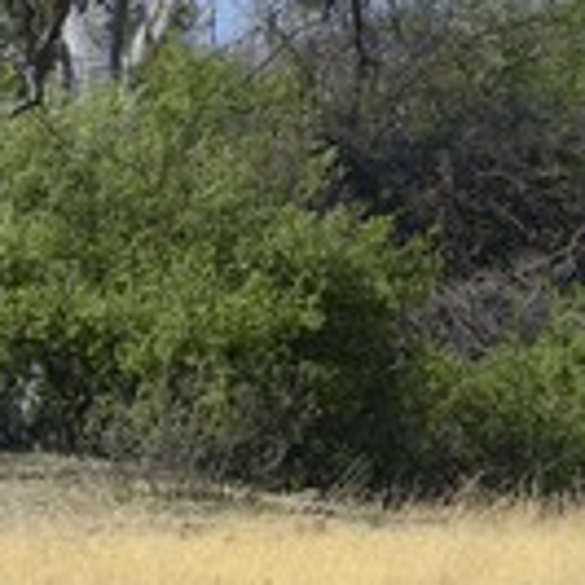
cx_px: 224
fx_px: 14340
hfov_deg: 2.3
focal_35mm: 750
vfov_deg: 2.3
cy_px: 44
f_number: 5.6
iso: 400
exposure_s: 1/2000
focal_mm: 280
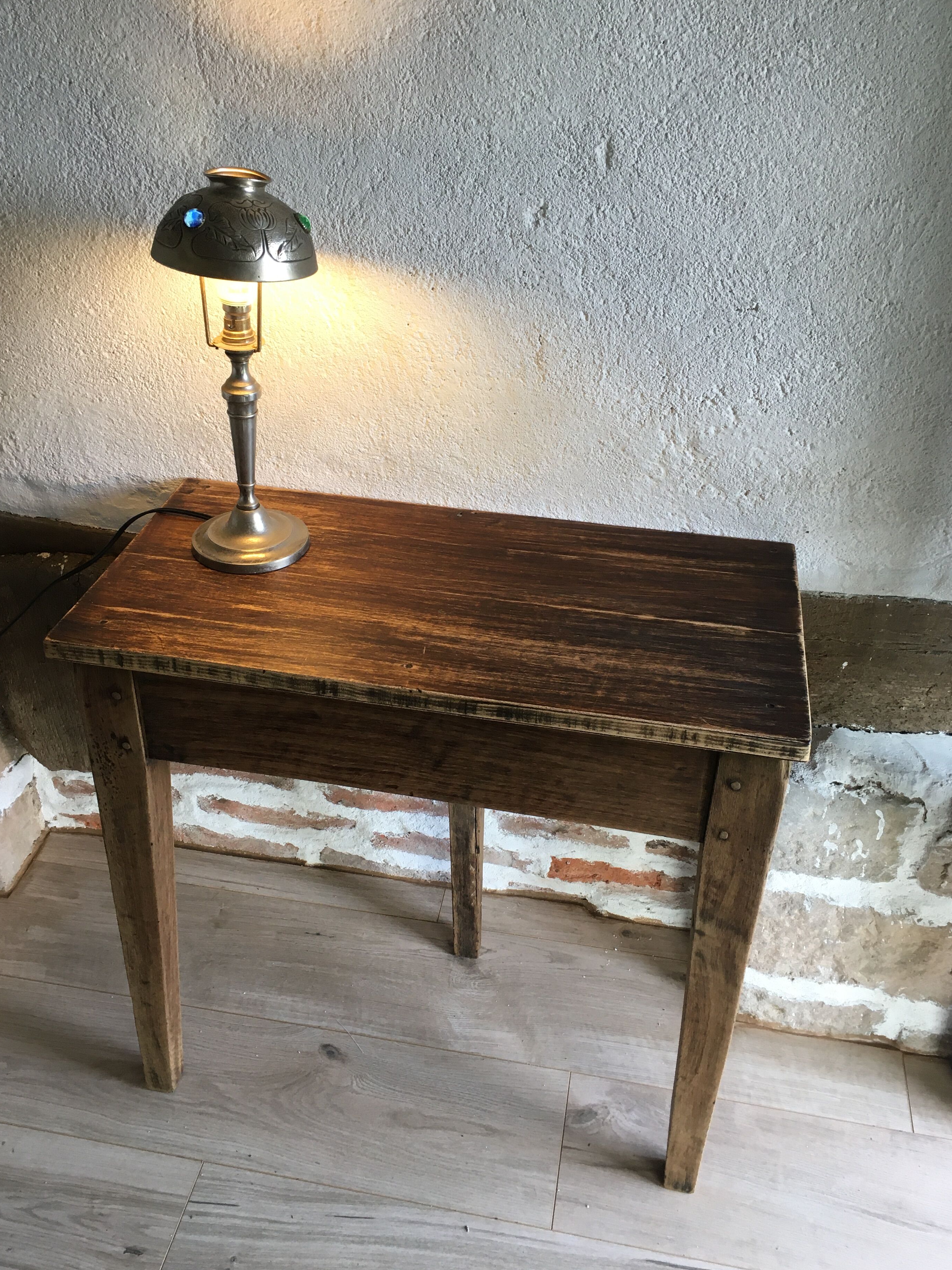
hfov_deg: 44.1
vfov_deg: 56.8
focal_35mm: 32
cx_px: 444
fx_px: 1173
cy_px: 614
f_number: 2.2
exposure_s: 1/33
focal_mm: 4.15
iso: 32
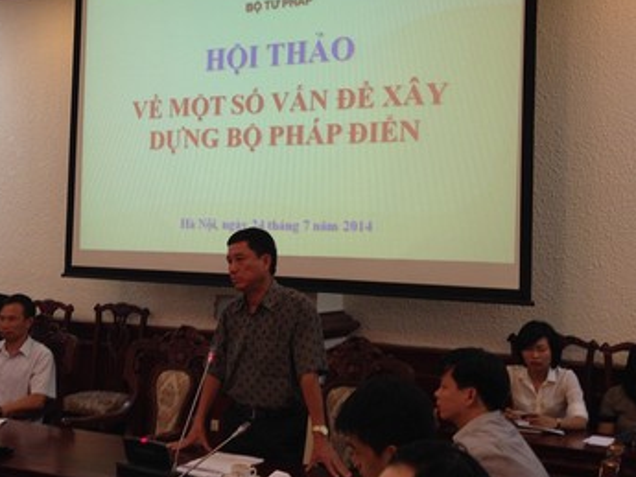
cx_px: 213
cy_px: 197
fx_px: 937
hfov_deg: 37.1
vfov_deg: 28.5
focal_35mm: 51
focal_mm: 4.12
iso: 64
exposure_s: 1/20
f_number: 2.4
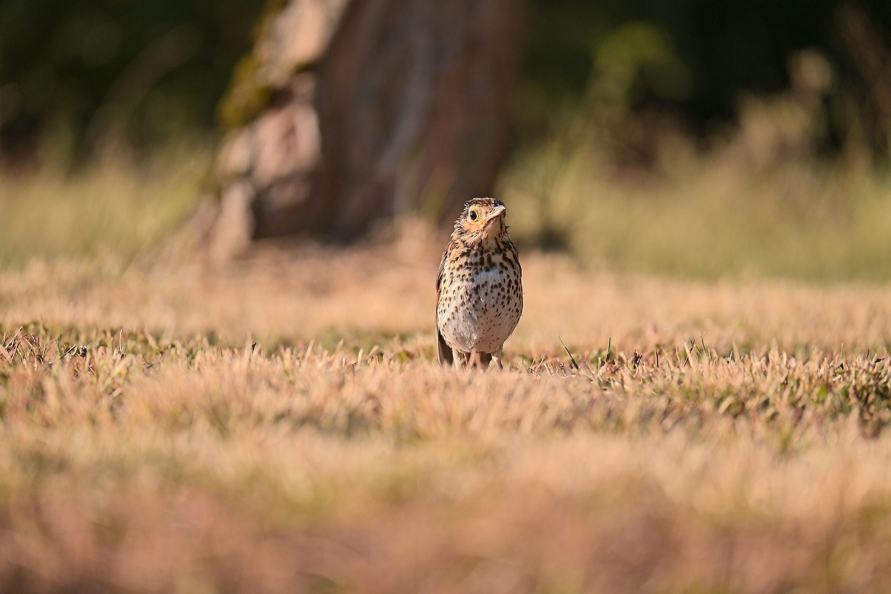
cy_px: 297
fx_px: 9281
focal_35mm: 375
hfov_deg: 5.5
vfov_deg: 3.7
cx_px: 446
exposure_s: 1/320
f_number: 6.3
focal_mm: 250
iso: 100
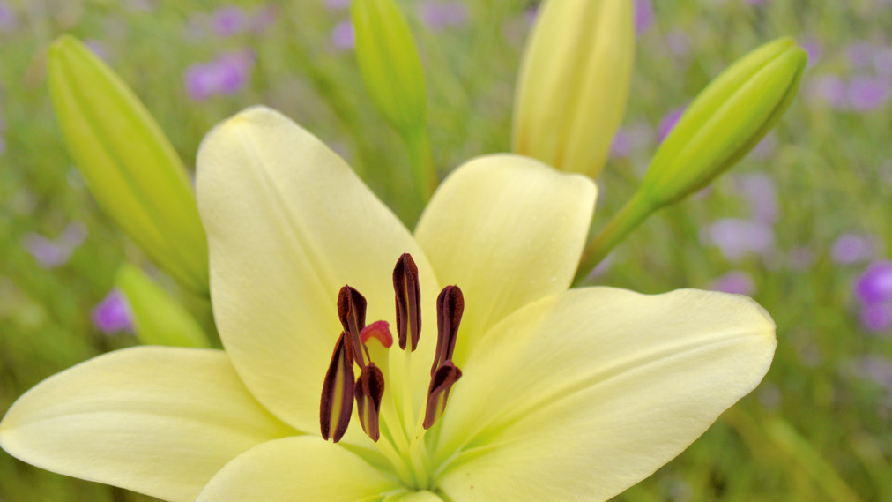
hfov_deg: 39.2
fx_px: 1253
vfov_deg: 22.6
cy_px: 217
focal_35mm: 53
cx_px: 442
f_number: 7.1
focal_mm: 50
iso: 500
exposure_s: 1/2500
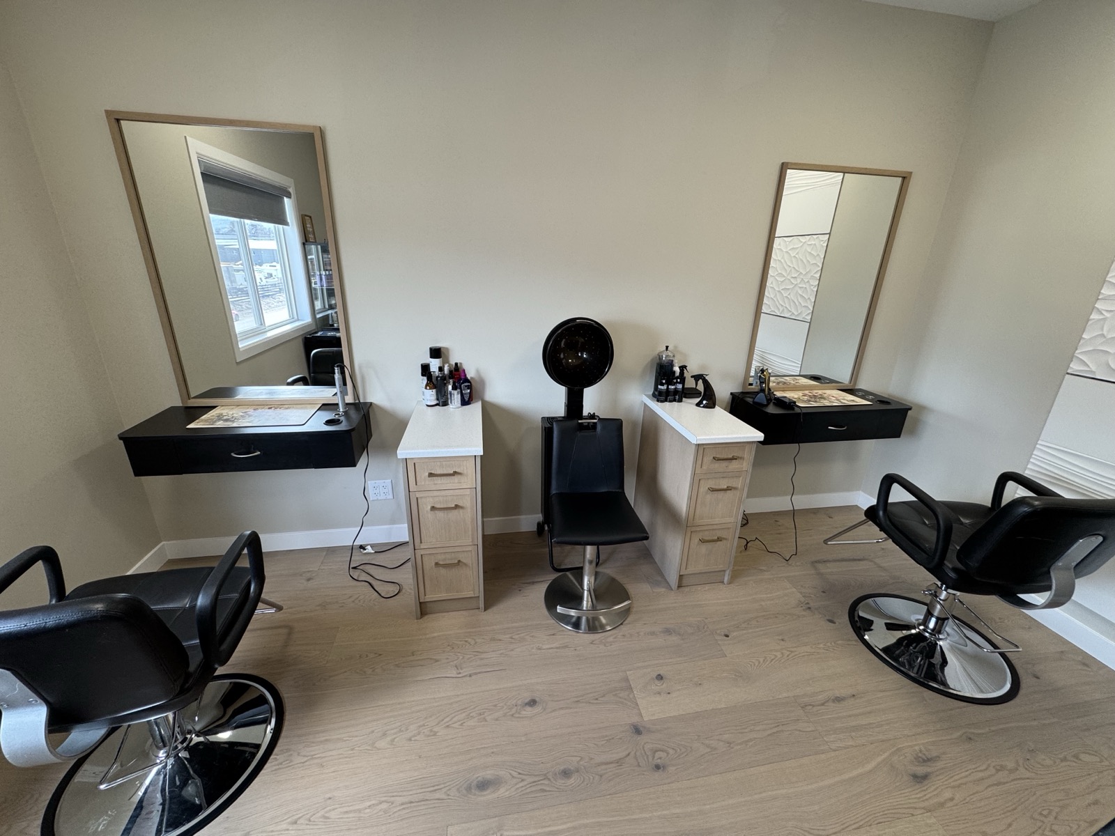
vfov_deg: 85.7
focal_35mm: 14
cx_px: 558
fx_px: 451
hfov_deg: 102.1
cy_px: 418
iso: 125
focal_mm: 2.22
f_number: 2.2
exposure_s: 1/120
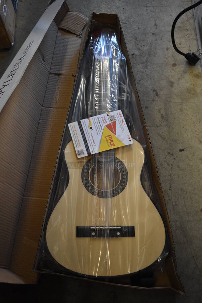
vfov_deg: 55.1
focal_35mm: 34
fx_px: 290
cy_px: 152
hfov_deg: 38.4
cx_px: 101
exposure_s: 1/125
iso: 1600
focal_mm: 23
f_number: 3.8
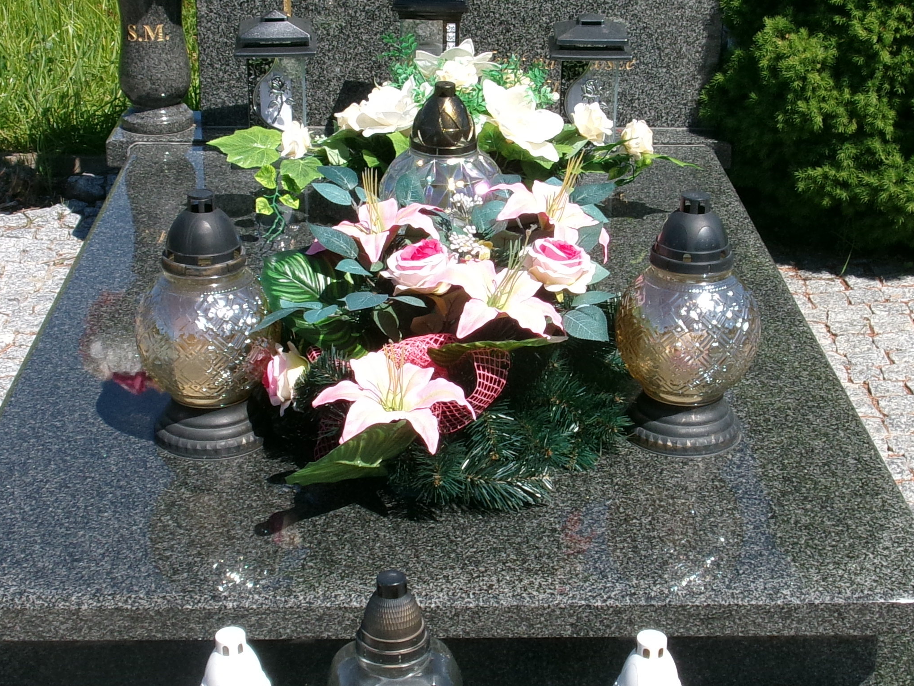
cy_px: 323
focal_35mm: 63
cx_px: 452
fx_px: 1663
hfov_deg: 30.7
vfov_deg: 23.3
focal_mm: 5.1
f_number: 10.8
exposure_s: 1/120
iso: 100
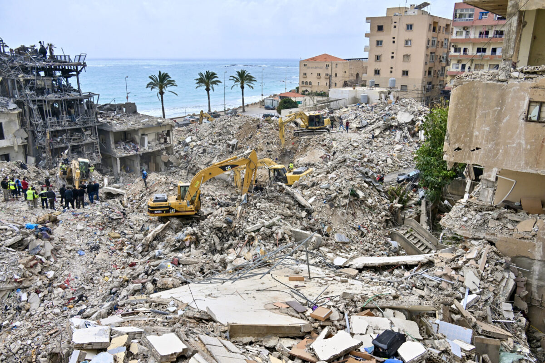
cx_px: 272
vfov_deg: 46.4
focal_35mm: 28
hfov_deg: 65.5
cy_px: 182
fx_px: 424
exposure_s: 1/800
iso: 400
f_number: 11
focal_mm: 28
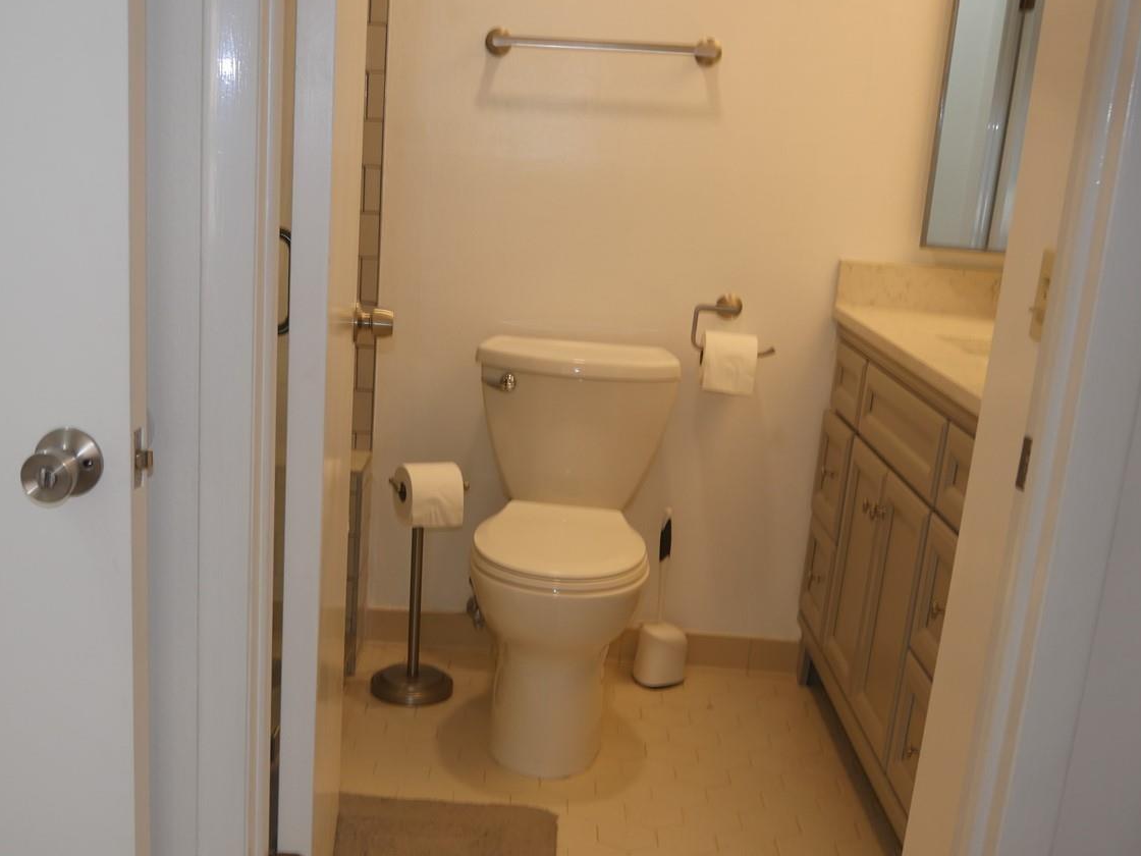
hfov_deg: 46.4
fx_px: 1318
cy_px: 538
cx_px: 438
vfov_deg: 35.7
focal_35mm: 40
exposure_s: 1/60
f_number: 3.5
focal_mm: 14
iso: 250
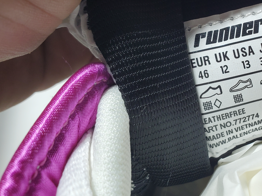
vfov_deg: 28.0
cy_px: 43
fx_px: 386
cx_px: 252
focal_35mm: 51
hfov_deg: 34.6
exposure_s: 1/166
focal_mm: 4.3
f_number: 2.4
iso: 50
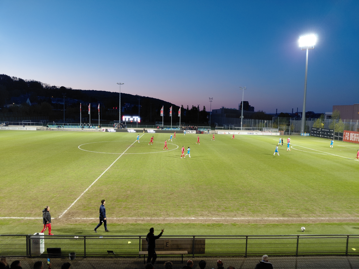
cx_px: 180
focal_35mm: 25
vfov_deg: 54.9
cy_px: 134
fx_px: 259
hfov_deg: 69.4
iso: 160
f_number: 1.8
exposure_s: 1/50.1
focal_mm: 4.69
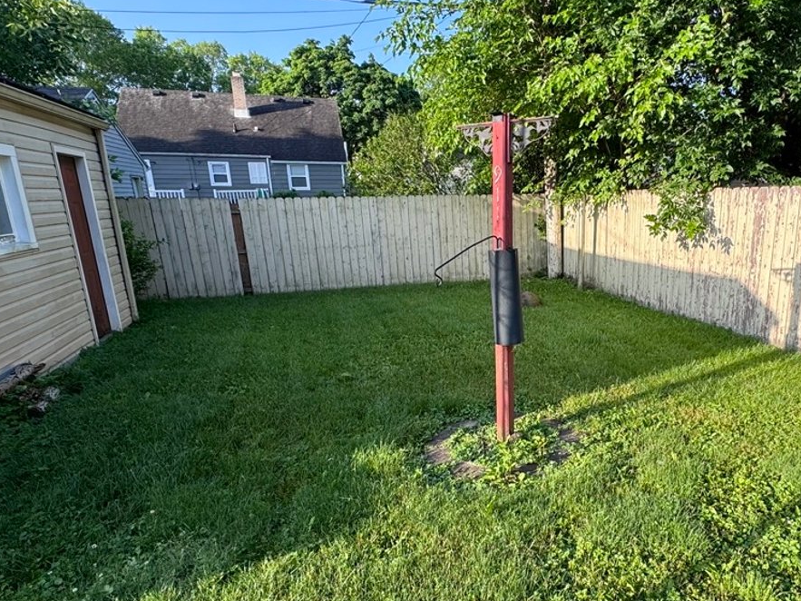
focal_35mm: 24
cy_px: 353
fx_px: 555
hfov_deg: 69.6
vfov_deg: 56.5
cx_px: 533
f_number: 2.2
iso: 40
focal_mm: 2.22
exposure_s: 1/409
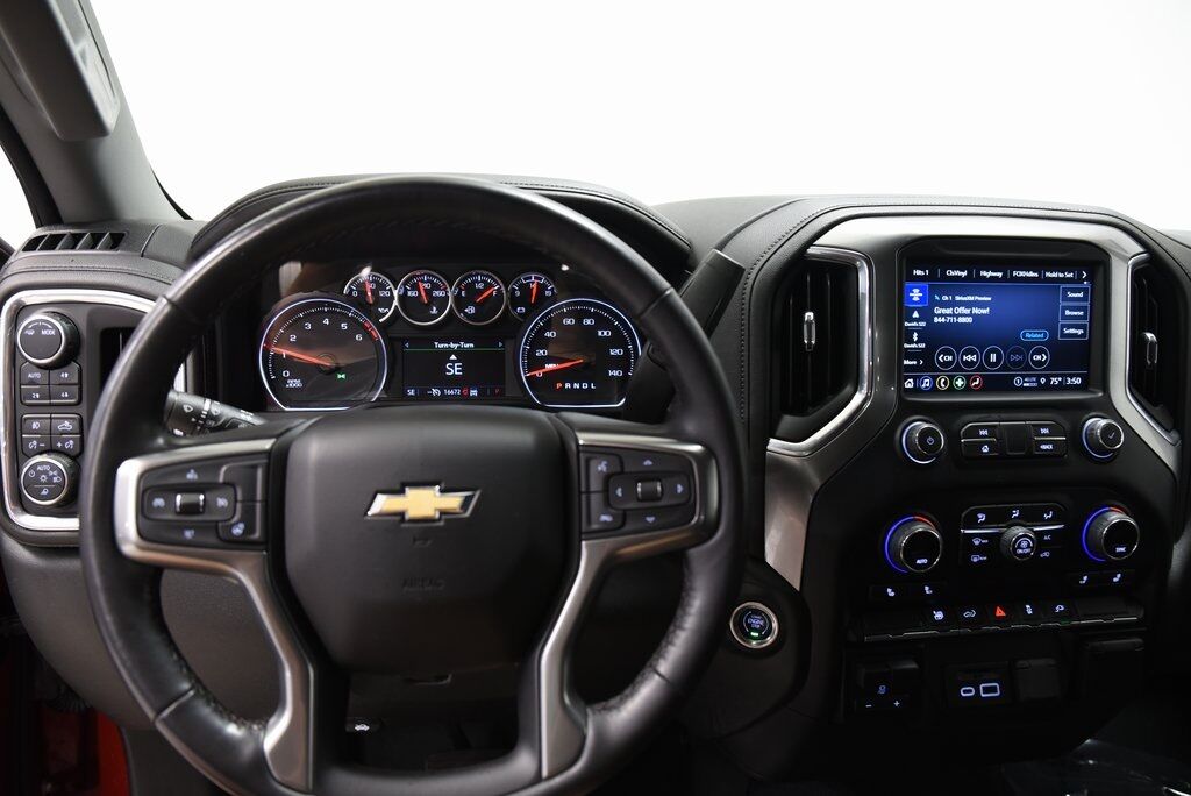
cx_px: 596
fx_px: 794
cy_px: 398
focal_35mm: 24
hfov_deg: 73.7
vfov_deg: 53.2
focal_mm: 24
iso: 1600
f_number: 4
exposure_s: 1/20
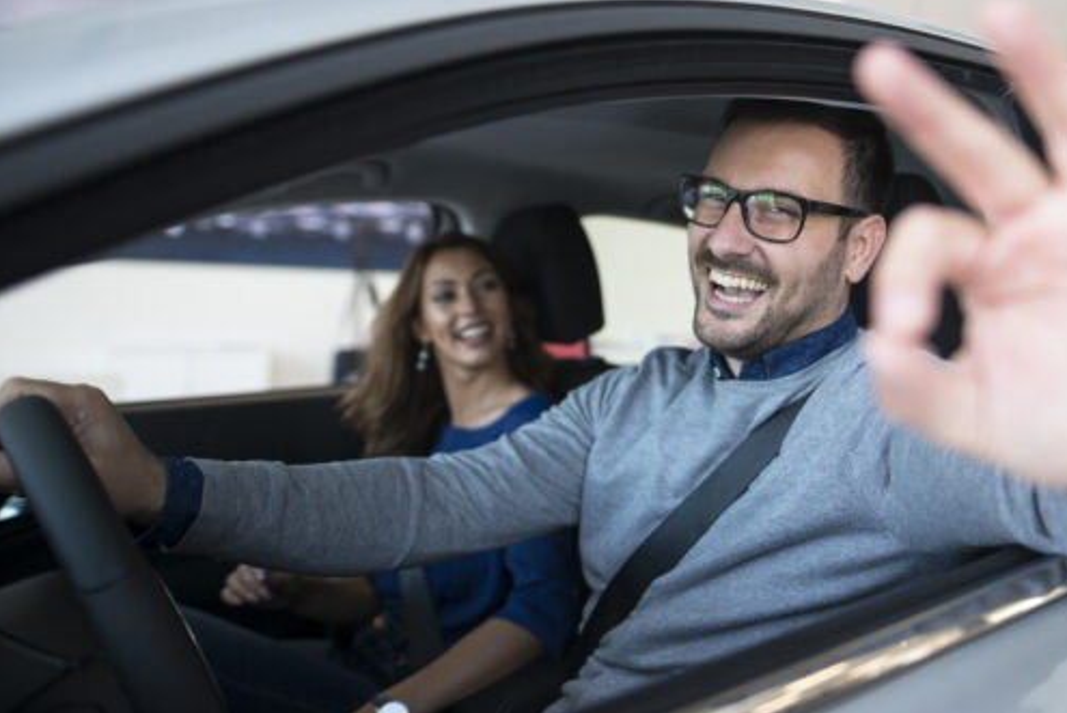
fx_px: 920
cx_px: 737
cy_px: 236
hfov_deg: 58.4
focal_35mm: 31
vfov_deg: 41.8
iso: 500
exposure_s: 1/640
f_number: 1.6
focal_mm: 20
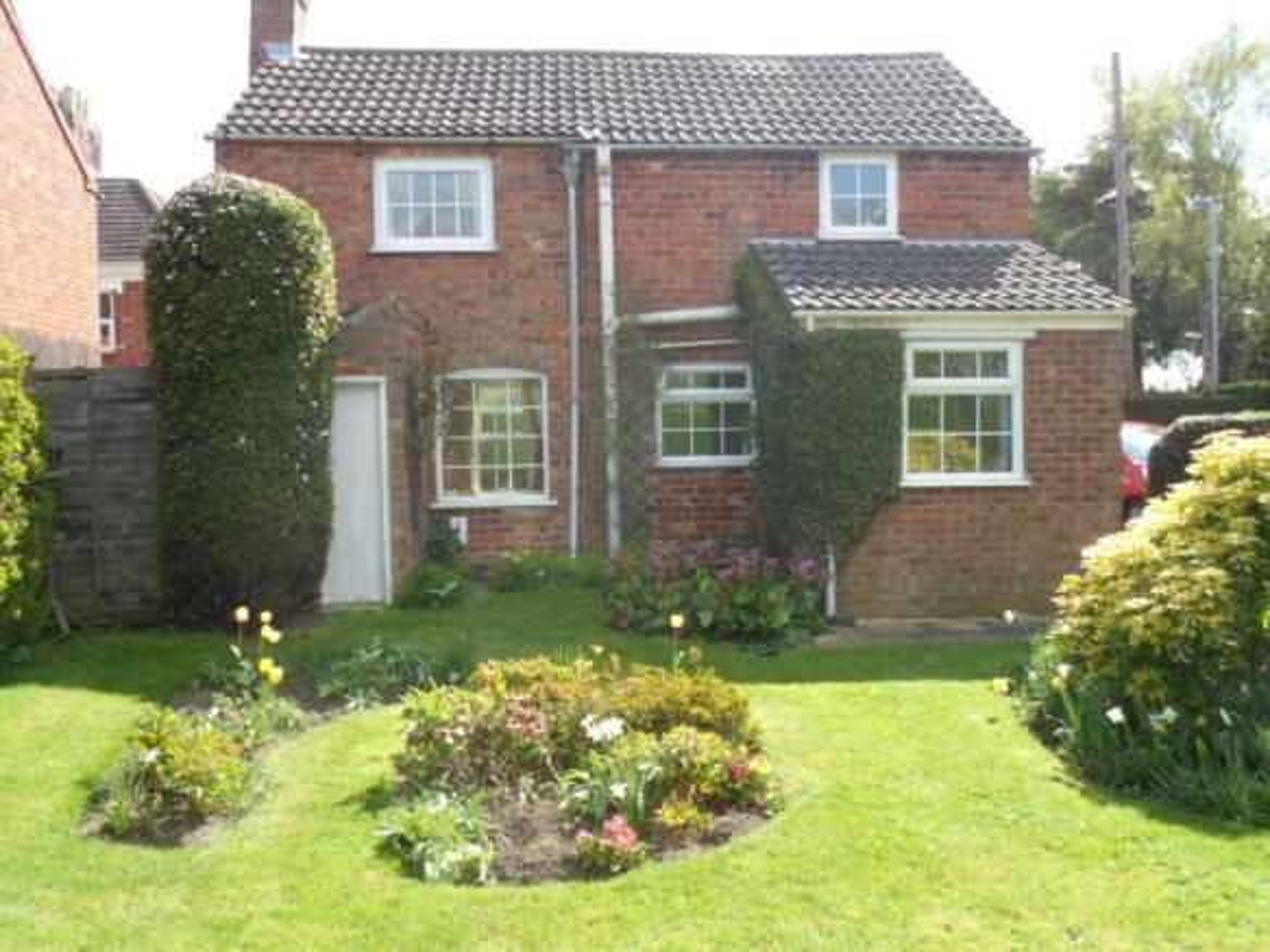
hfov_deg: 60.0
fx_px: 1100
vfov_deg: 46.8
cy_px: 476
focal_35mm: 30
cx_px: 635
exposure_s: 1/250
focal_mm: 5.7
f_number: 3.5
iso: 80
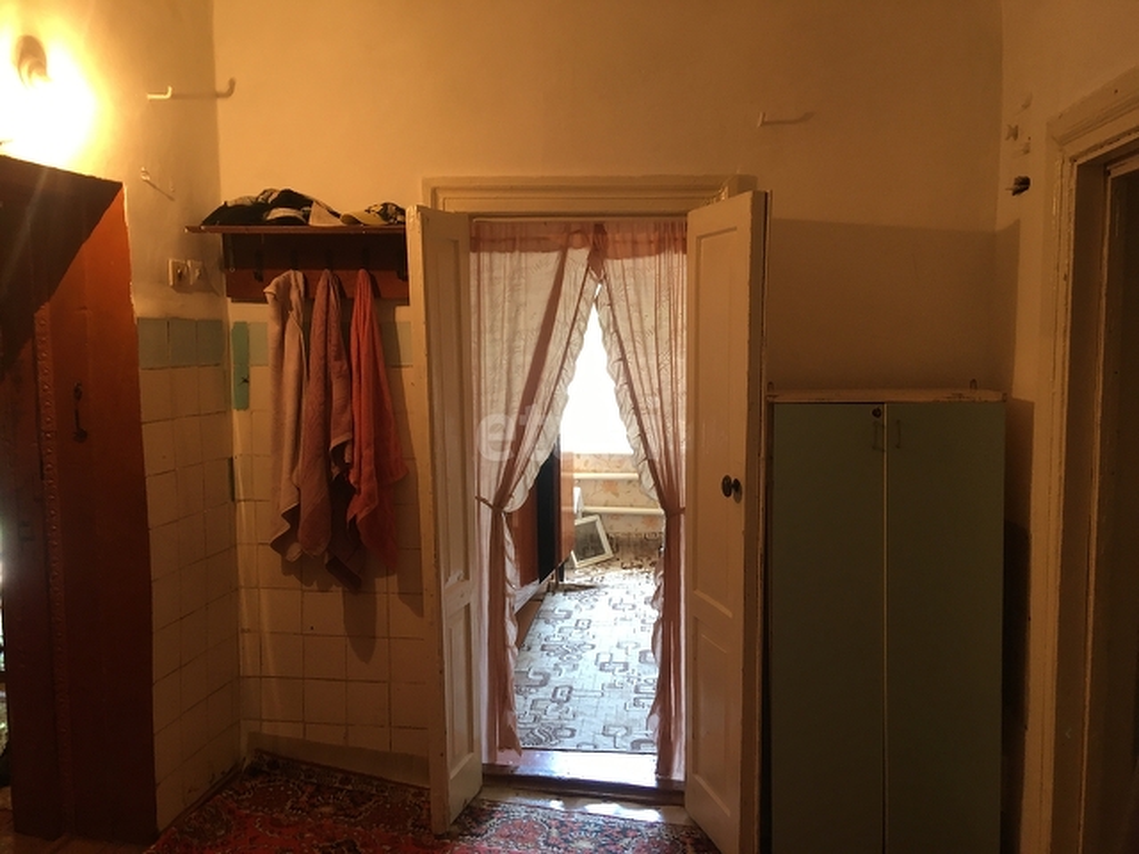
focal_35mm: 29
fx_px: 954
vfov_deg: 48.2
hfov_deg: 61.7
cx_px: 570
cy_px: 427
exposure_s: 1/33
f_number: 2.2
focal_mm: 4.15
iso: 125
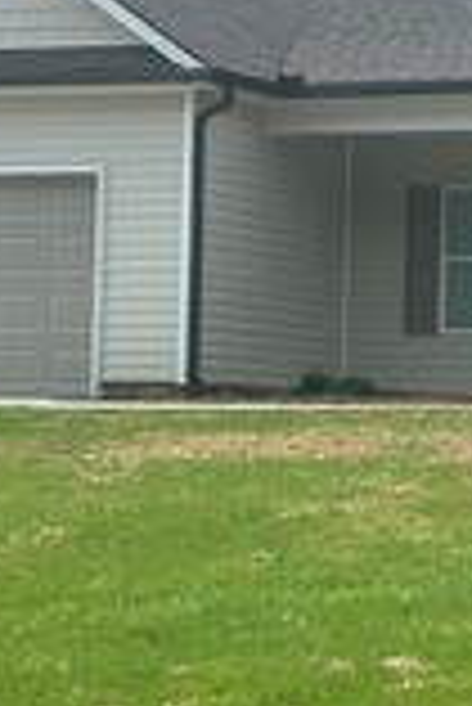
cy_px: 277
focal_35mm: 159
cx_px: 548
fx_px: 3120
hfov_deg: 8.6
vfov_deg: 12.9
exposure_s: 1/2304
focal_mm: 6.86
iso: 64
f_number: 1.78
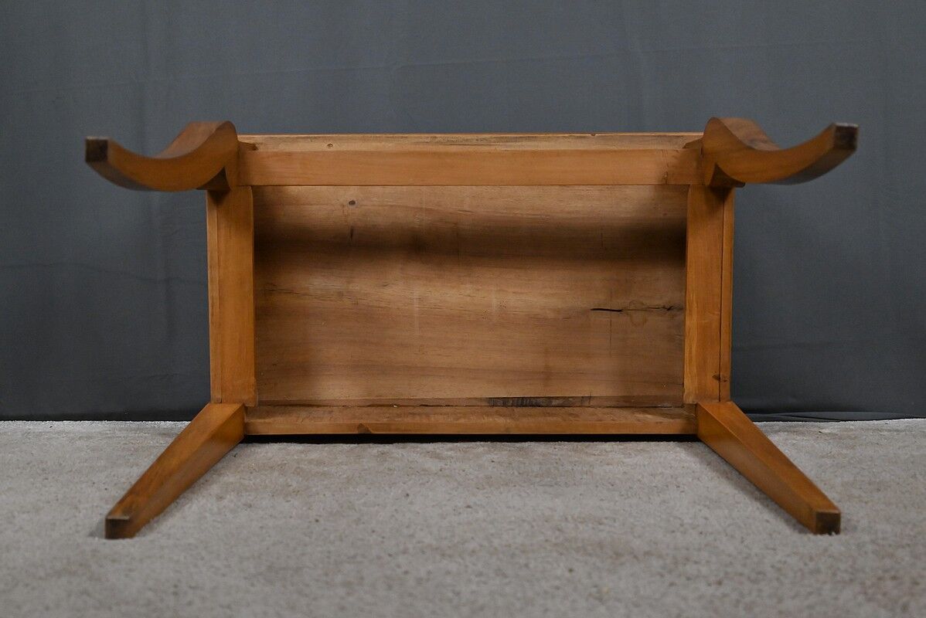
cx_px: 463
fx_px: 1184
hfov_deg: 42.7
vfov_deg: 29.3
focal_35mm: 46
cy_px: 309
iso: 4000
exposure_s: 1/100
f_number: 6
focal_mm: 46
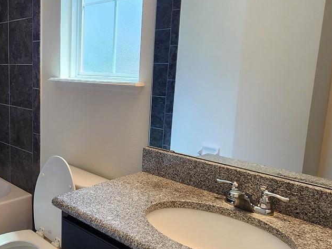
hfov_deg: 49.6
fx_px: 317
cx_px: 36
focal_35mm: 33
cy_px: 116
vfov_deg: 42.9
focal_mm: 2.2
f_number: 2.2
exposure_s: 1/60
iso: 50
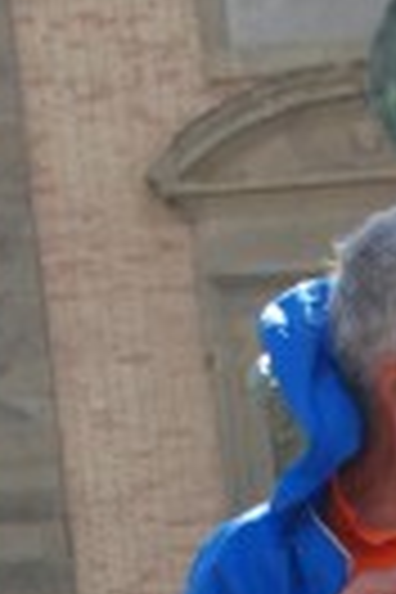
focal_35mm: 239
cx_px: 695
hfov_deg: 5.7
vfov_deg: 8.1
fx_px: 3948
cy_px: 1296
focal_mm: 35
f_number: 5.6
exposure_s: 1/1600
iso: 1000
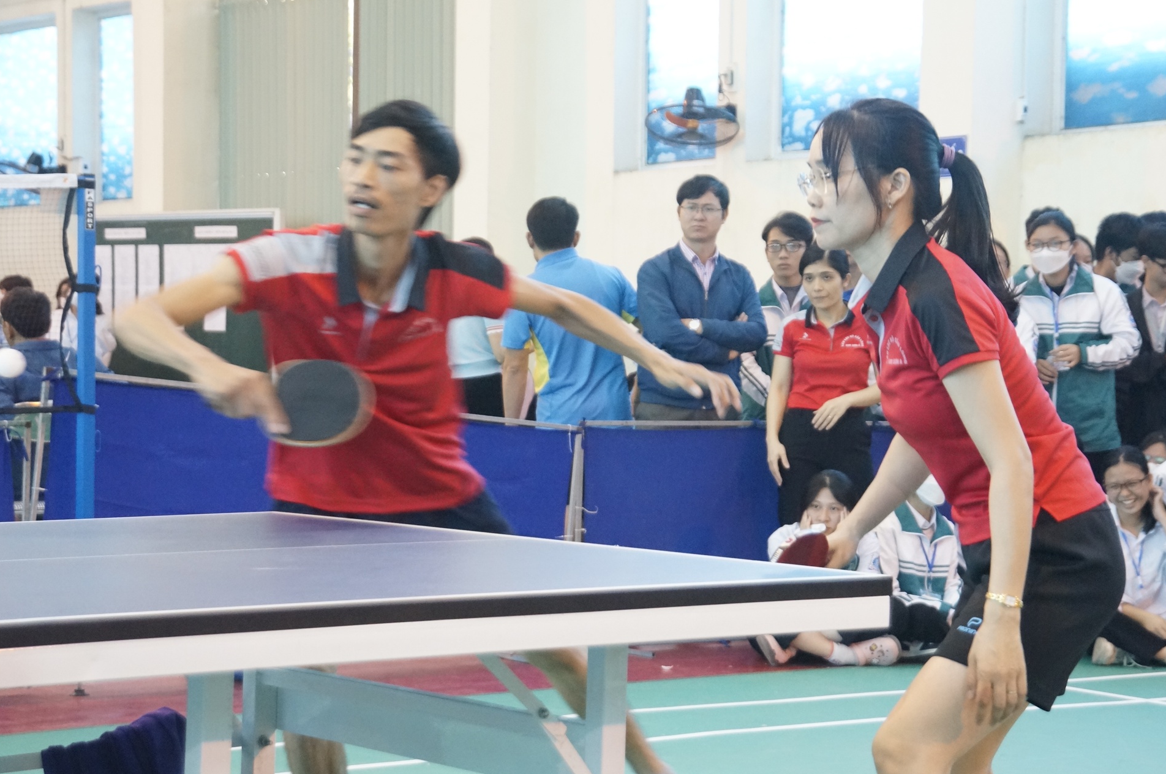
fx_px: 2701
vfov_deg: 16.3
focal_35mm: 84
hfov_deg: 24.4
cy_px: 375
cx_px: 574
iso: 3200
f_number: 5.6
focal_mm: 53
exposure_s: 1/100
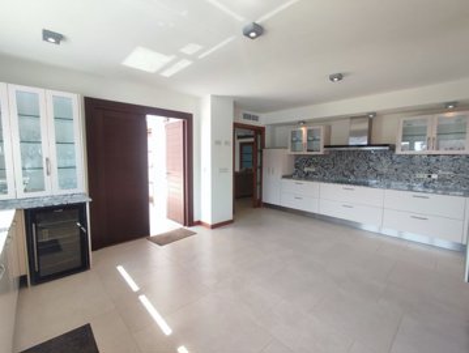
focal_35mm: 16
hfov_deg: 94.4
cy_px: 176
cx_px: 234
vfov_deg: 78.2
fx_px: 217
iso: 66
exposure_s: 1/120
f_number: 2.2
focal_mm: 1.65
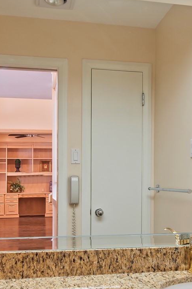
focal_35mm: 48
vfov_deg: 40.7
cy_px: 187
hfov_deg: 28.0
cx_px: 116
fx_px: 384
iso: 100
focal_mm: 16
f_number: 9
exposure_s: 1.6
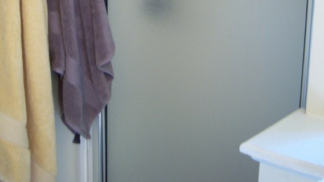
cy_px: -10
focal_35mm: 53
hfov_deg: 39.2
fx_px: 456
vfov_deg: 21.7
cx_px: 161
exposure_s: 1/25
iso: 160
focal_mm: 7.5
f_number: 2.8
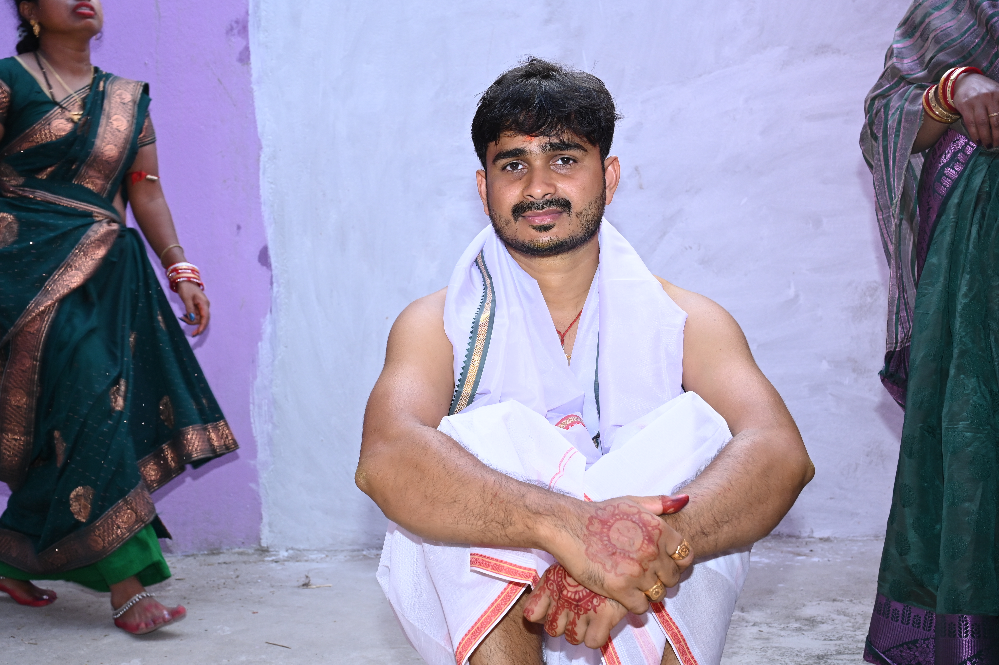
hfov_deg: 49.6
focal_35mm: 39
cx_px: 500
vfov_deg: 34.2
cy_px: 332
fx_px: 1082
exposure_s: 1/100
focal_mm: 39
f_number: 7.1
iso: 1250
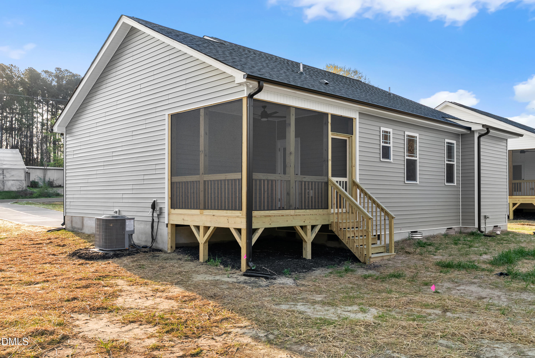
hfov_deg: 60.3
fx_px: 461
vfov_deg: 42.4
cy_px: 179
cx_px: 268
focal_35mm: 31
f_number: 8
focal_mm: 31
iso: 250
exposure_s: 1/160
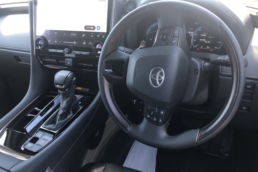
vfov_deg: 43.6
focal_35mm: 30
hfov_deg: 61.9
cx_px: 132
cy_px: 82
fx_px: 215
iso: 32
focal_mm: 3.99
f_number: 1.8
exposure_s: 1/30
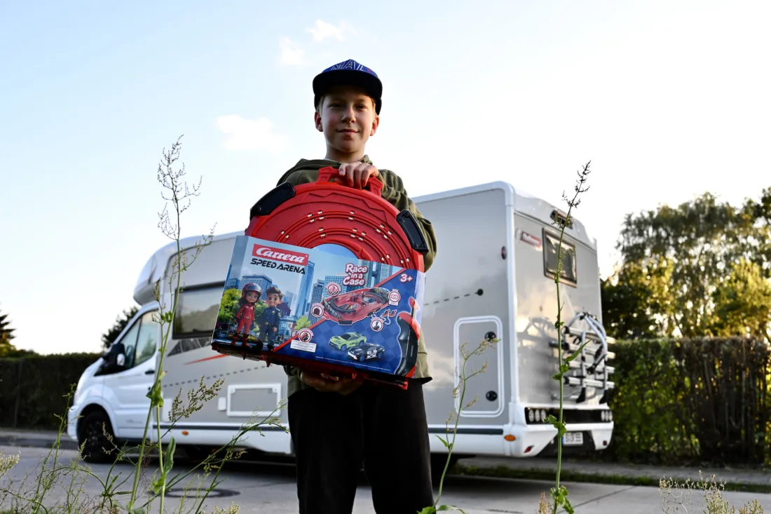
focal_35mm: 35
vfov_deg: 37.8
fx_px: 749
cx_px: 386
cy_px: 257
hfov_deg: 54.4
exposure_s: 1/100
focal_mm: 35
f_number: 5
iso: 100
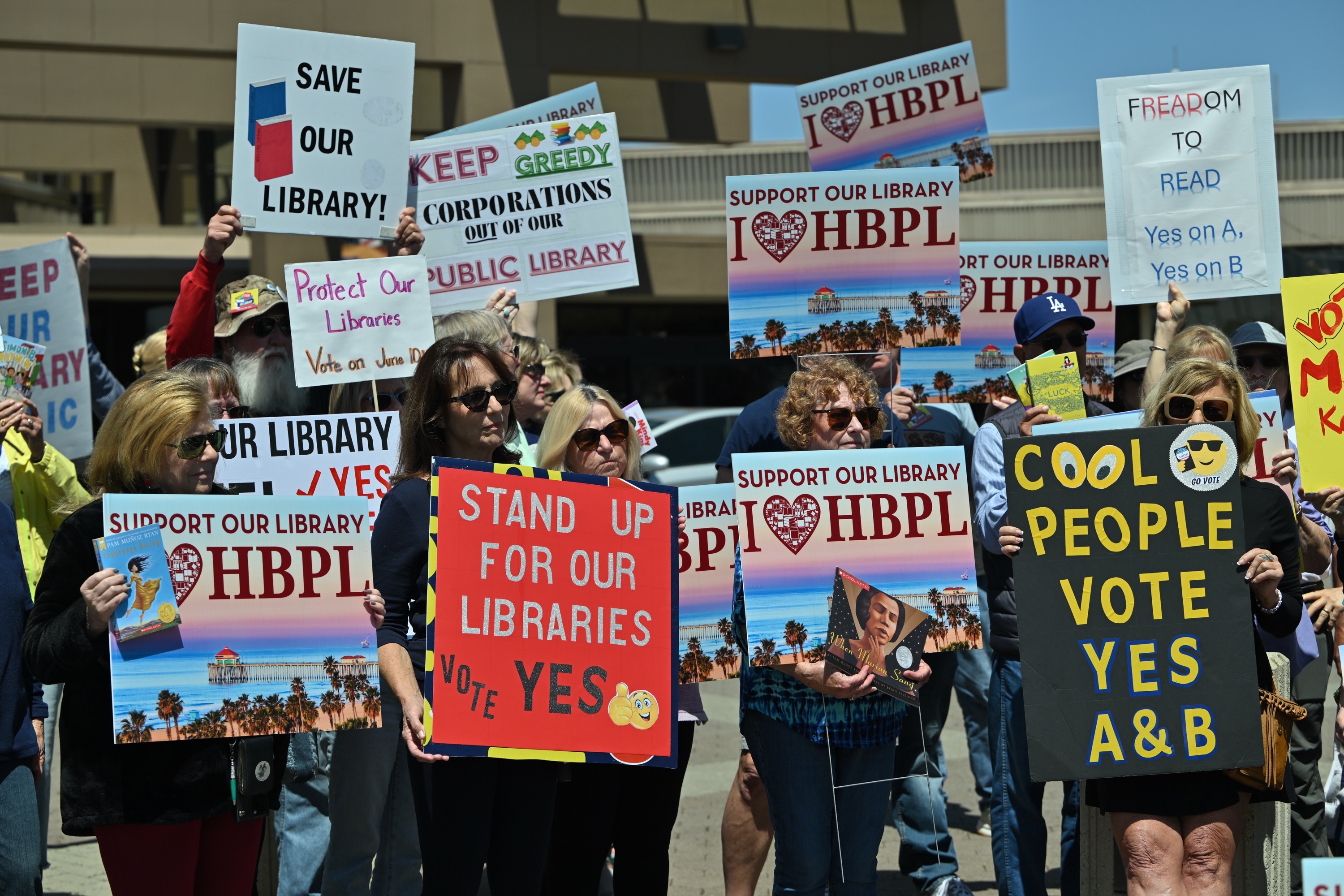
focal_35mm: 76
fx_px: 2837
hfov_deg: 26.7
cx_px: 672
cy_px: 448
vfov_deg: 17.9
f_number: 4.5
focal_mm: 76
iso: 100
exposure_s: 1/3200
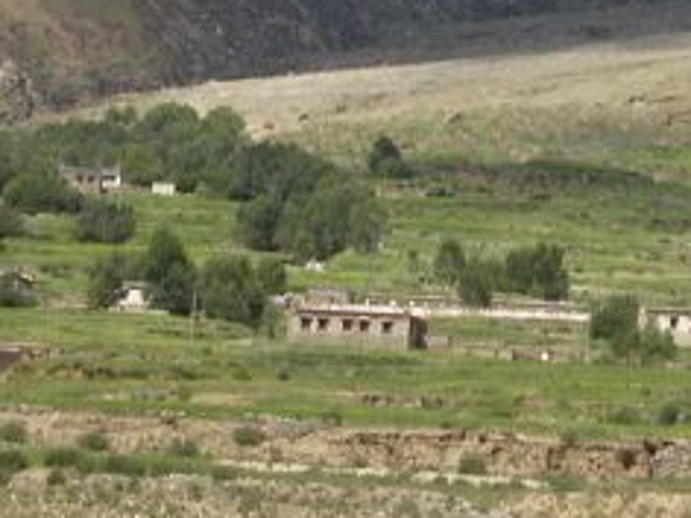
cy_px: -307
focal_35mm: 359
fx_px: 7166
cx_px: 697
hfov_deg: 5.5
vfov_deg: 4.1
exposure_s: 1/500
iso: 80
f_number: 4.9
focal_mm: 17.4
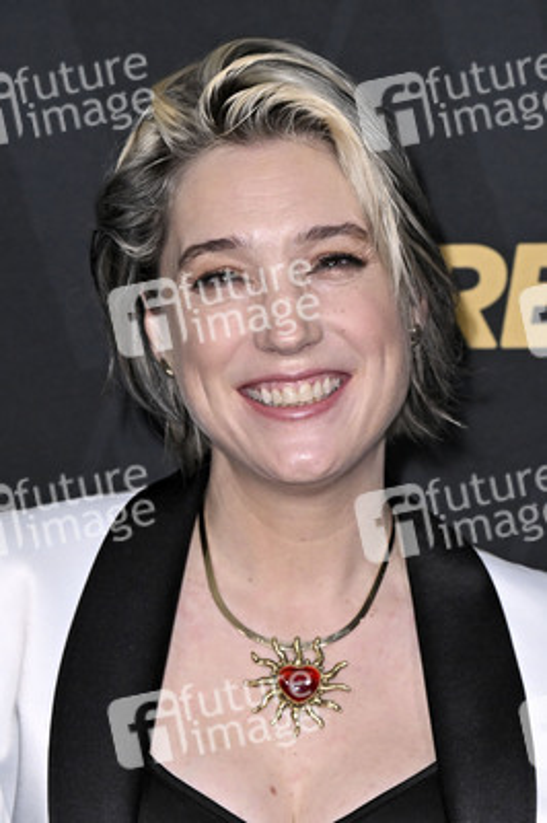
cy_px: 412
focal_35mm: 109
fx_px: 2488
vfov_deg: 18.8
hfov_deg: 12.5
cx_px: 274
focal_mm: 73
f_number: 5.6
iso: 2000
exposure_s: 1/320
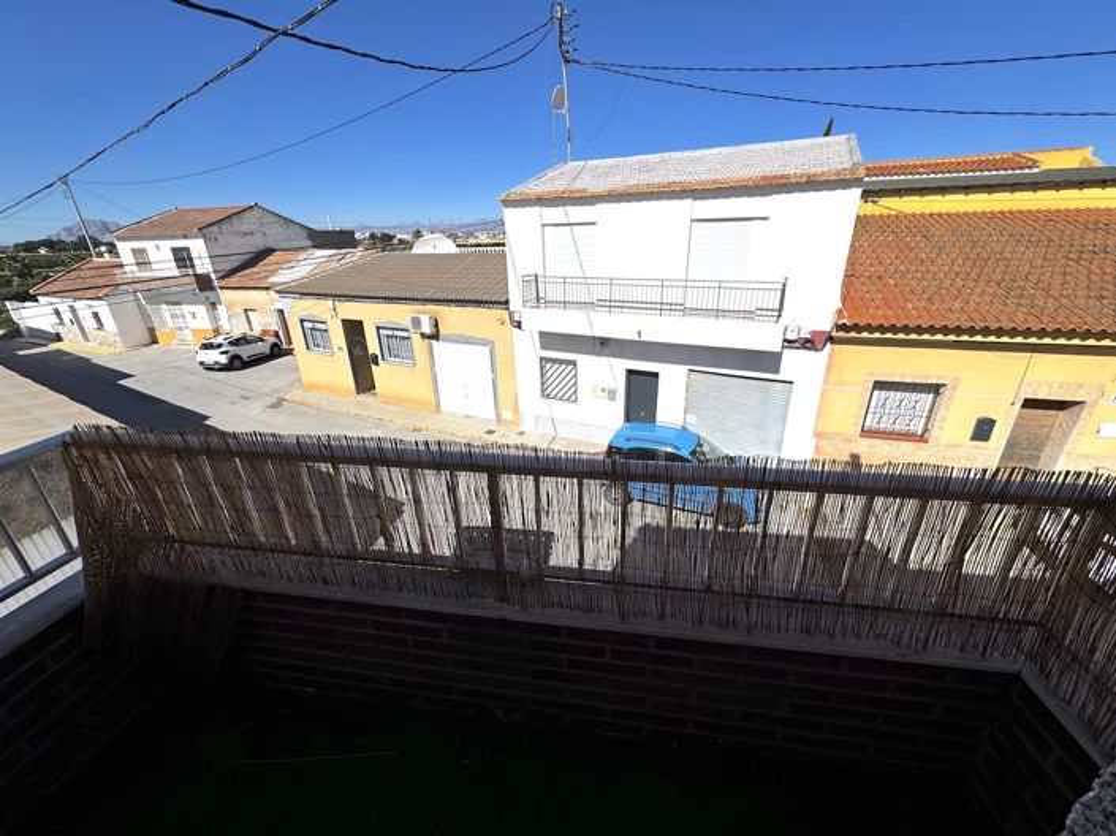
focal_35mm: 14
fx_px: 451
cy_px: 418
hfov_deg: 102.1
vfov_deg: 85.6
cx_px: 558
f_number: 2.2
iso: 40
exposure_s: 1/4630
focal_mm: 2.22
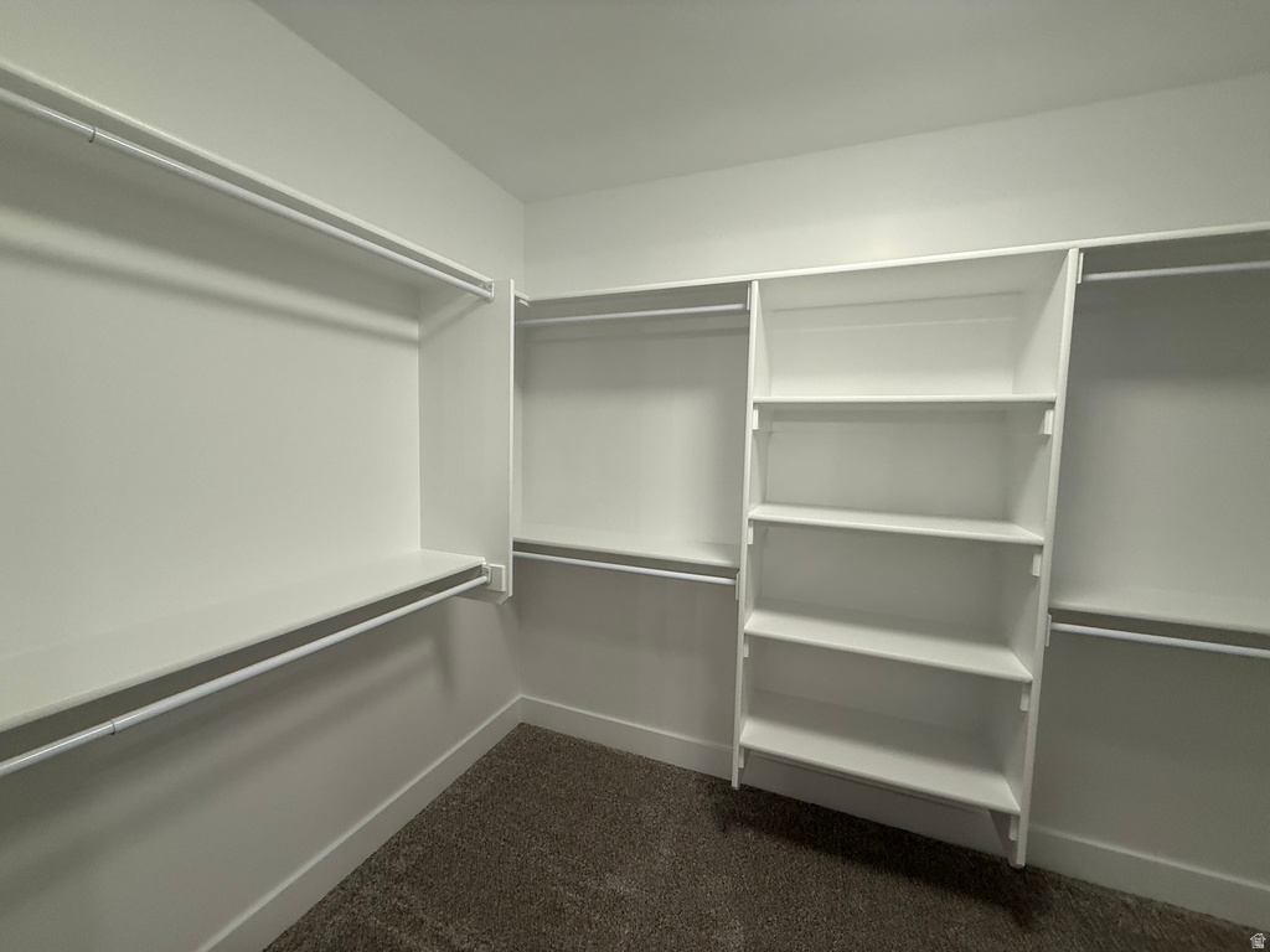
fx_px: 514
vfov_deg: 85.7
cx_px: 635
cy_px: 476
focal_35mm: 14
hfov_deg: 102.1
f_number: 2.2
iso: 200
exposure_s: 1/120
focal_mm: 2.22
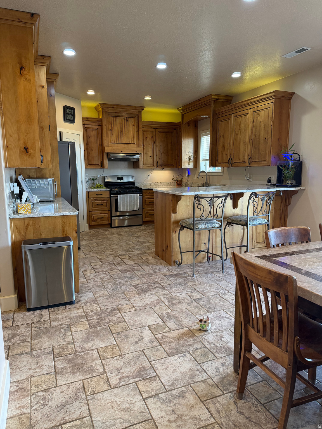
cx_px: 161
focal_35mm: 24
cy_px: 214
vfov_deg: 71.6
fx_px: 298
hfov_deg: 56.8
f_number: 1.78
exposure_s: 1/120
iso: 320
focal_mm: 6.76
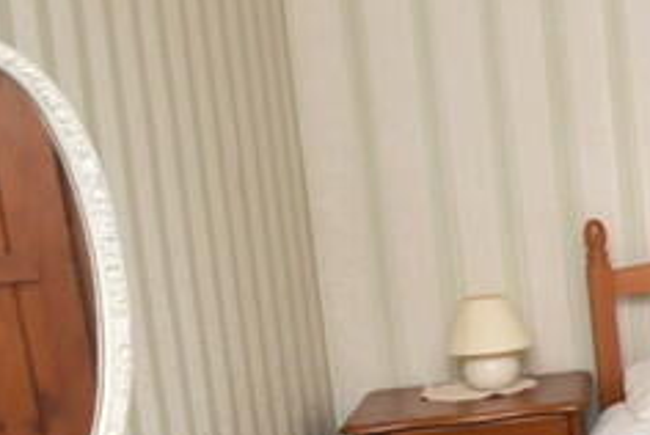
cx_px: 1383
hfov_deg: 17.7
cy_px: 249
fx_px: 1175
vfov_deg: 21.0
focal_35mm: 65
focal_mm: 10
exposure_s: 1/125
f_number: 4
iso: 800
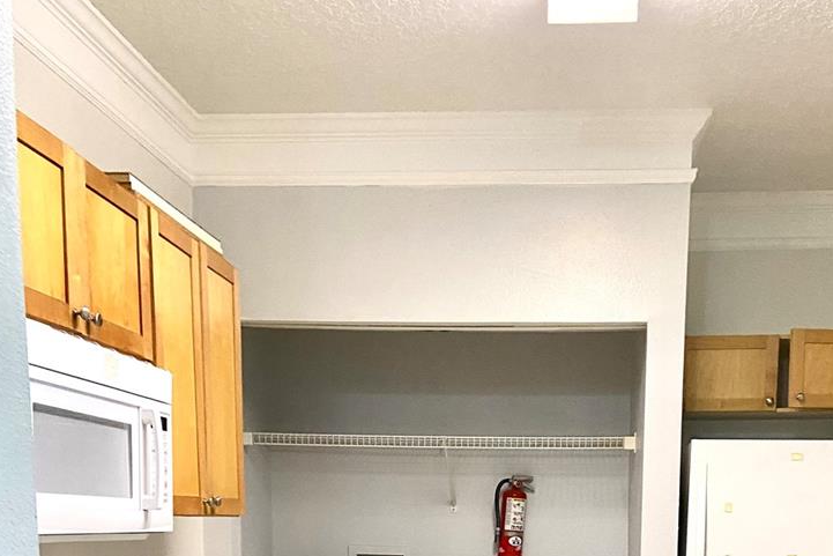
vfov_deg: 26.8
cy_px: 647
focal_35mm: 45
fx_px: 1041
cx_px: 496
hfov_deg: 43.4
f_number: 1.8
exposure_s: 1/60
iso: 320
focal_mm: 4.25
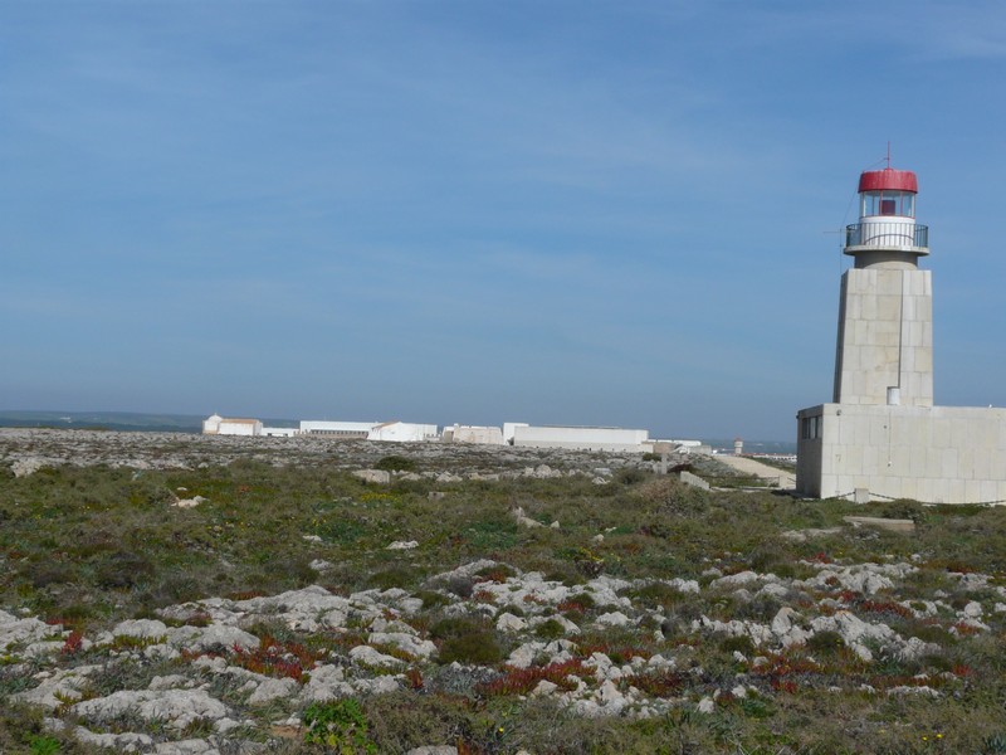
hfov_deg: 28.2
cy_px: 378
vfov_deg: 21.3
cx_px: 503
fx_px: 2005
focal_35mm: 69
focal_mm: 11.4
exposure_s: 1/500
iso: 100
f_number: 8
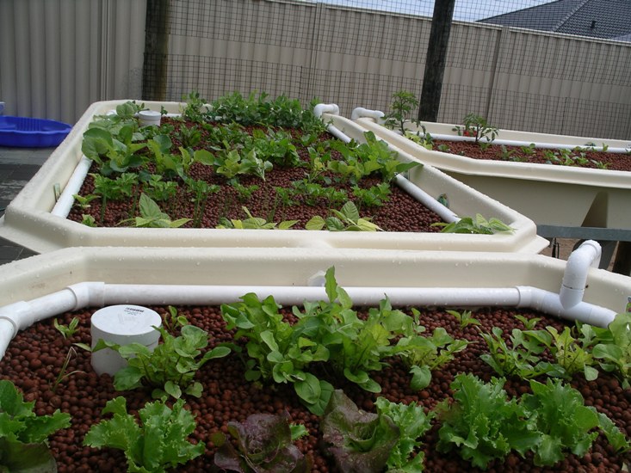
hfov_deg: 50.1
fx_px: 675
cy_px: 236
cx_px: 316
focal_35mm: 37
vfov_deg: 38.7
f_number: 6
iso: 64
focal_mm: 7.8
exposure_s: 1/640
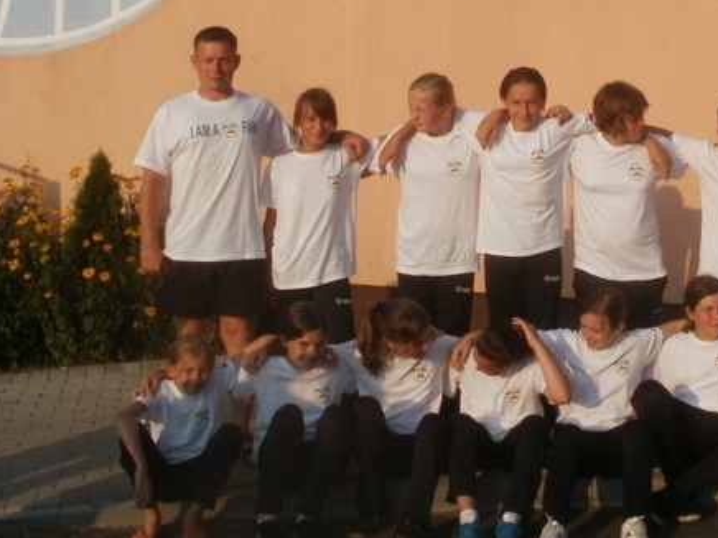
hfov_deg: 28.3
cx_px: 649
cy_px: 123
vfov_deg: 22.0
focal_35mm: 66
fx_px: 1369
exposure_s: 1/500
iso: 100
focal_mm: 6.3
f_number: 5.6
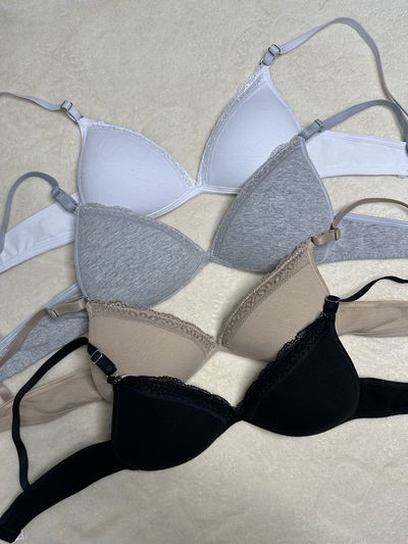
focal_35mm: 24
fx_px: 377
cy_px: 272
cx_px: 204
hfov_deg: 56.8
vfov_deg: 71.6
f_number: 1.78
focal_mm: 6.86
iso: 64
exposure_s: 1/192
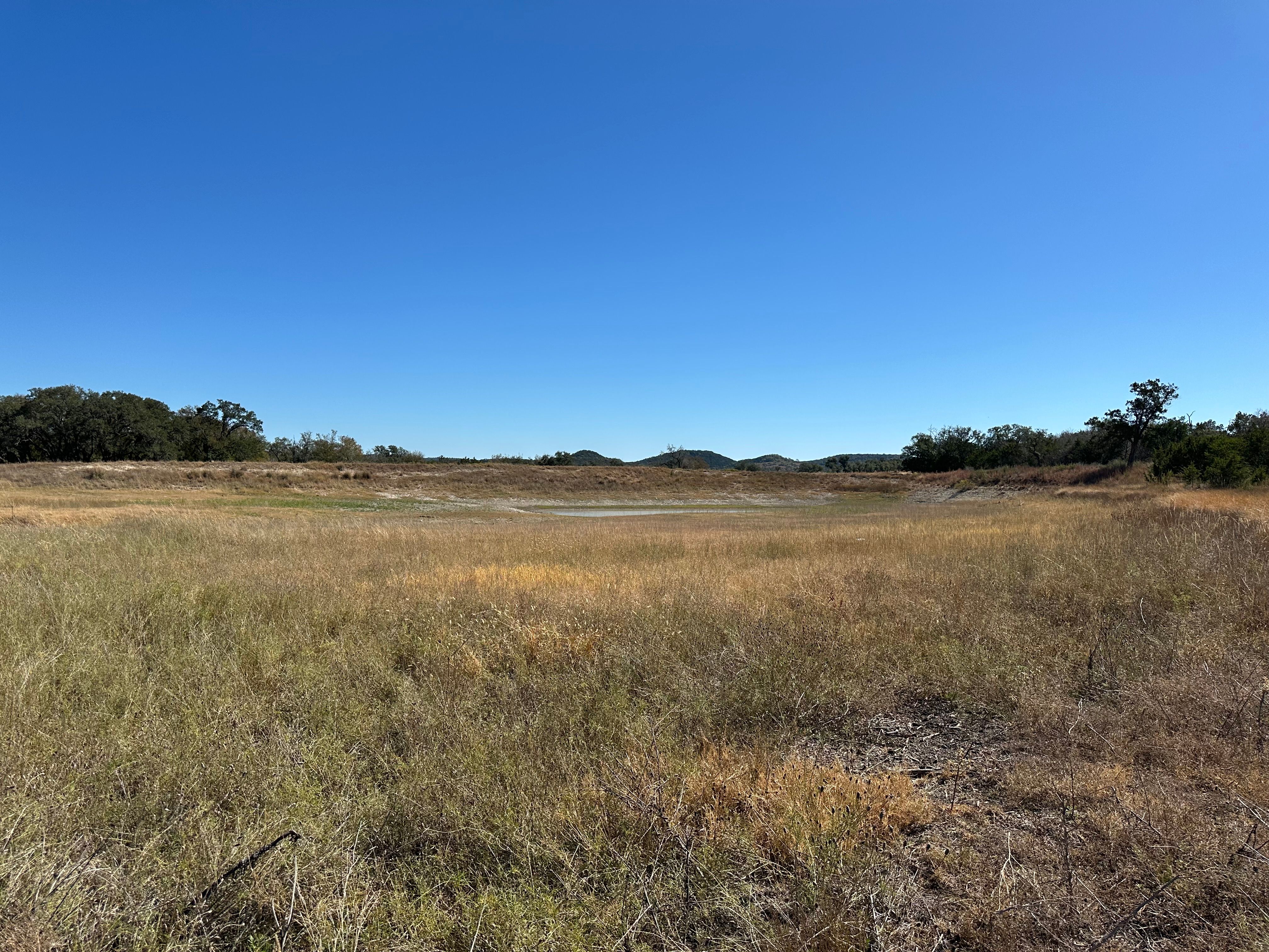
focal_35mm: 24
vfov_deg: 56.8
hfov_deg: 71.6
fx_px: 880
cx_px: 634
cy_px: 476
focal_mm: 6.86
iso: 80
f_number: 1.78
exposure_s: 1/5848
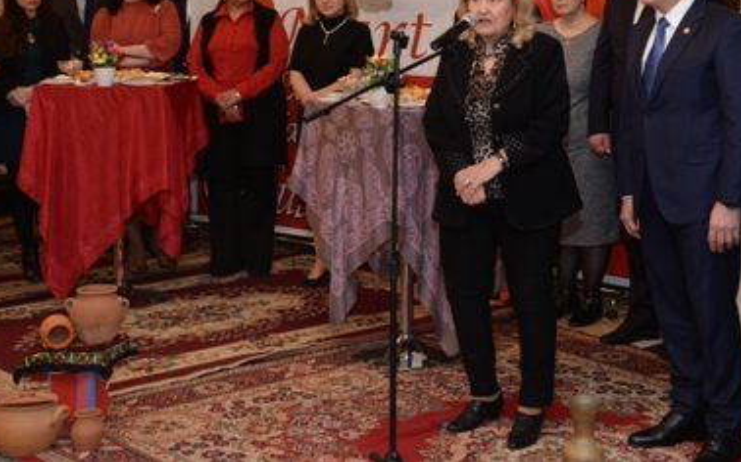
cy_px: 46
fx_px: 1534
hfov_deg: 27.0
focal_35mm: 76
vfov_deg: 16.9
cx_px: 476
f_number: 4
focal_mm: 44
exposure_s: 1/100
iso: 2200
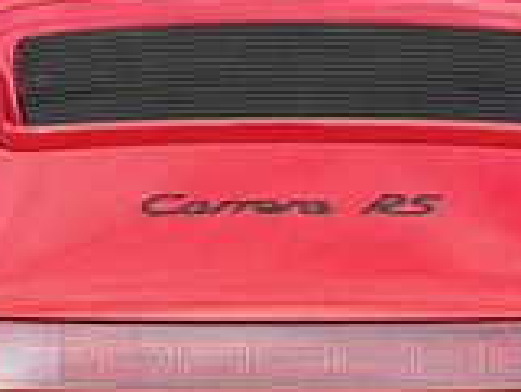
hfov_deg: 8.0
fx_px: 3735
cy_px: 139
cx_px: 324
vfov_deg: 6.0
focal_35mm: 248
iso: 25
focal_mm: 6
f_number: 2
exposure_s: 1/174
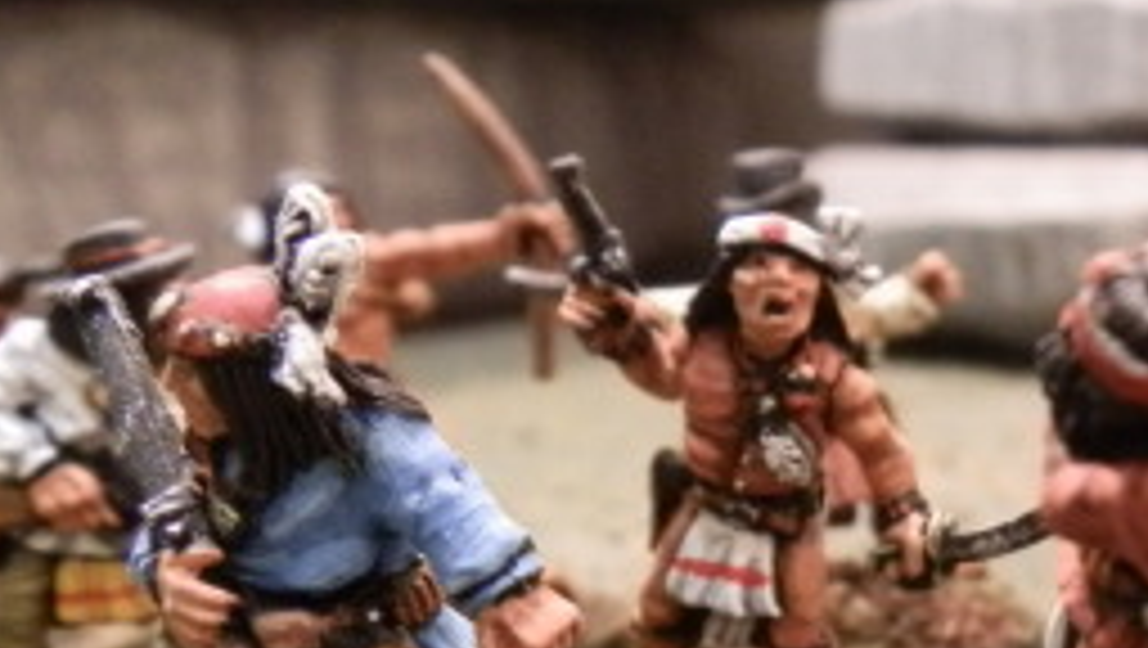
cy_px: 698
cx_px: 1184
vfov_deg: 18.2
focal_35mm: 64
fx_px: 1950
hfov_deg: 30.2
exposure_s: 1/40
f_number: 3.1
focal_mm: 5
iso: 400
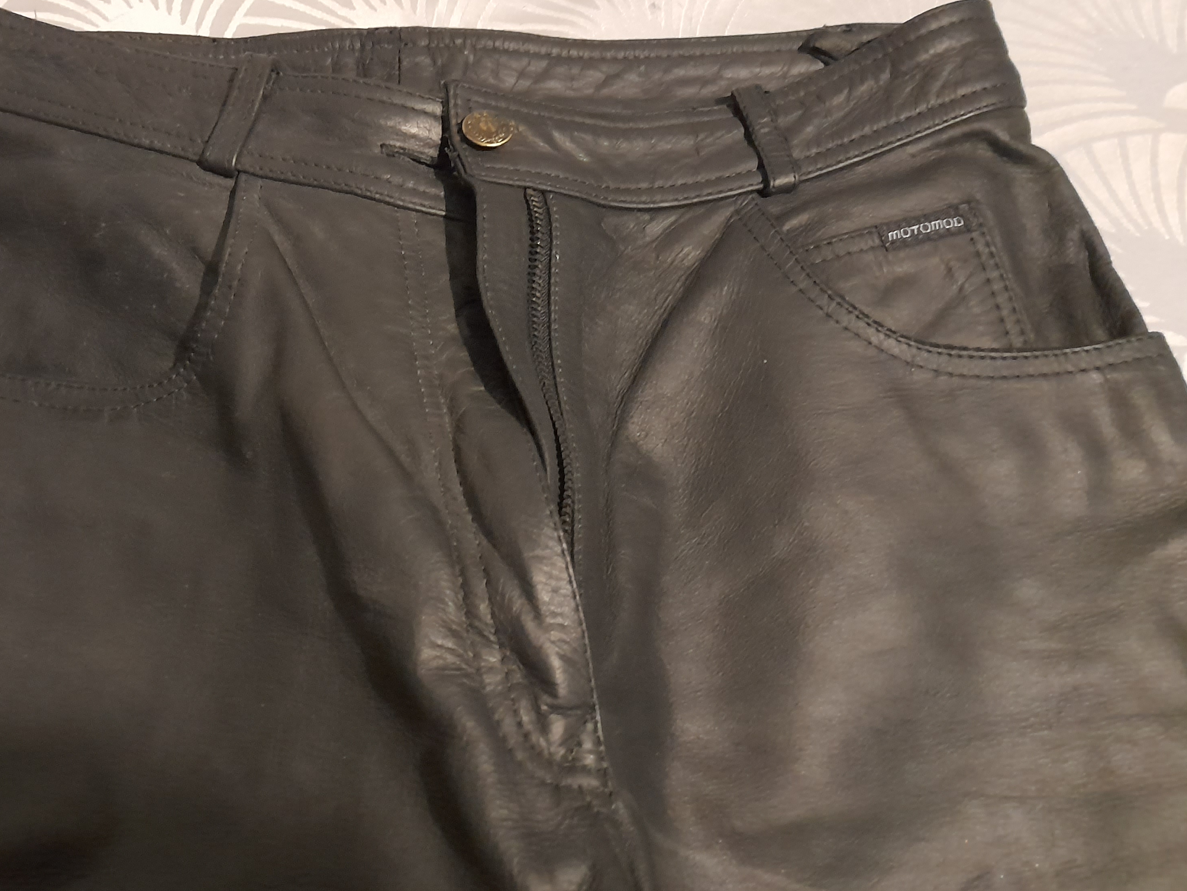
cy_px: 363
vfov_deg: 41.6
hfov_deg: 53.0
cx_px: 409
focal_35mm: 34
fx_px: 1166
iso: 1250
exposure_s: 1/20
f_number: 2
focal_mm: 4.6
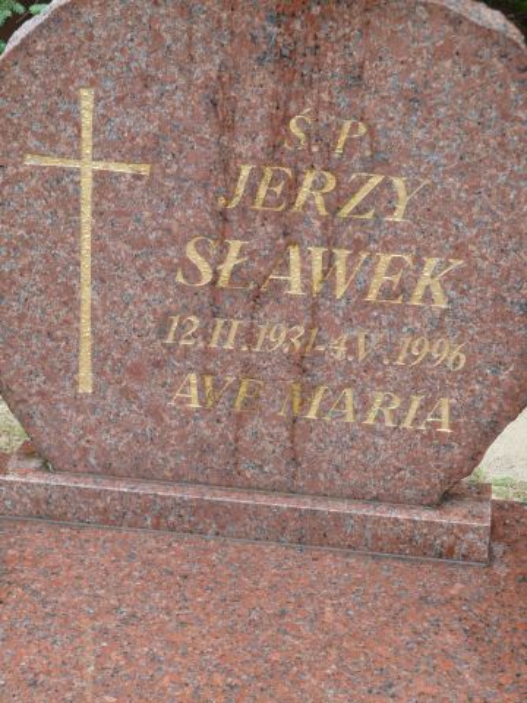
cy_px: 352
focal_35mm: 90
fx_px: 1827
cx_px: 264
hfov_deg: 16.4
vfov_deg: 21.8
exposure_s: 1/50
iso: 80
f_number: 4.3
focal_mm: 14.7
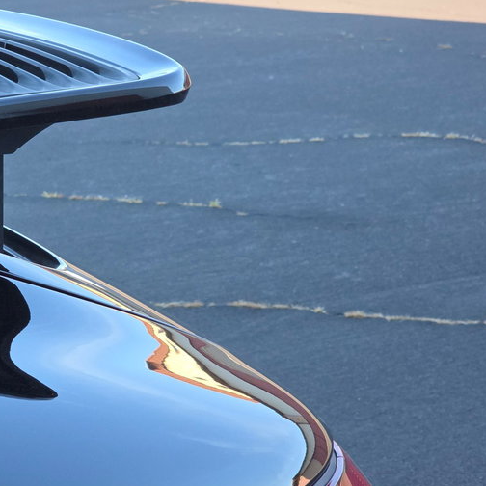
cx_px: 5
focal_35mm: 124
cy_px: 299
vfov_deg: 14.1
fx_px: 1970
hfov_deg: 13.9
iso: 50
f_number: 2.4
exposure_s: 1/244
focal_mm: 7.9
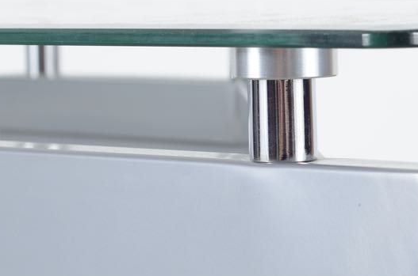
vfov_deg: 7.5
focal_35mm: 182
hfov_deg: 11.3
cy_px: 78
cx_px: 286
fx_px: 2109
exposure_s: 1/125
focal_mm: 50
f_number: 5.6
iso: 100
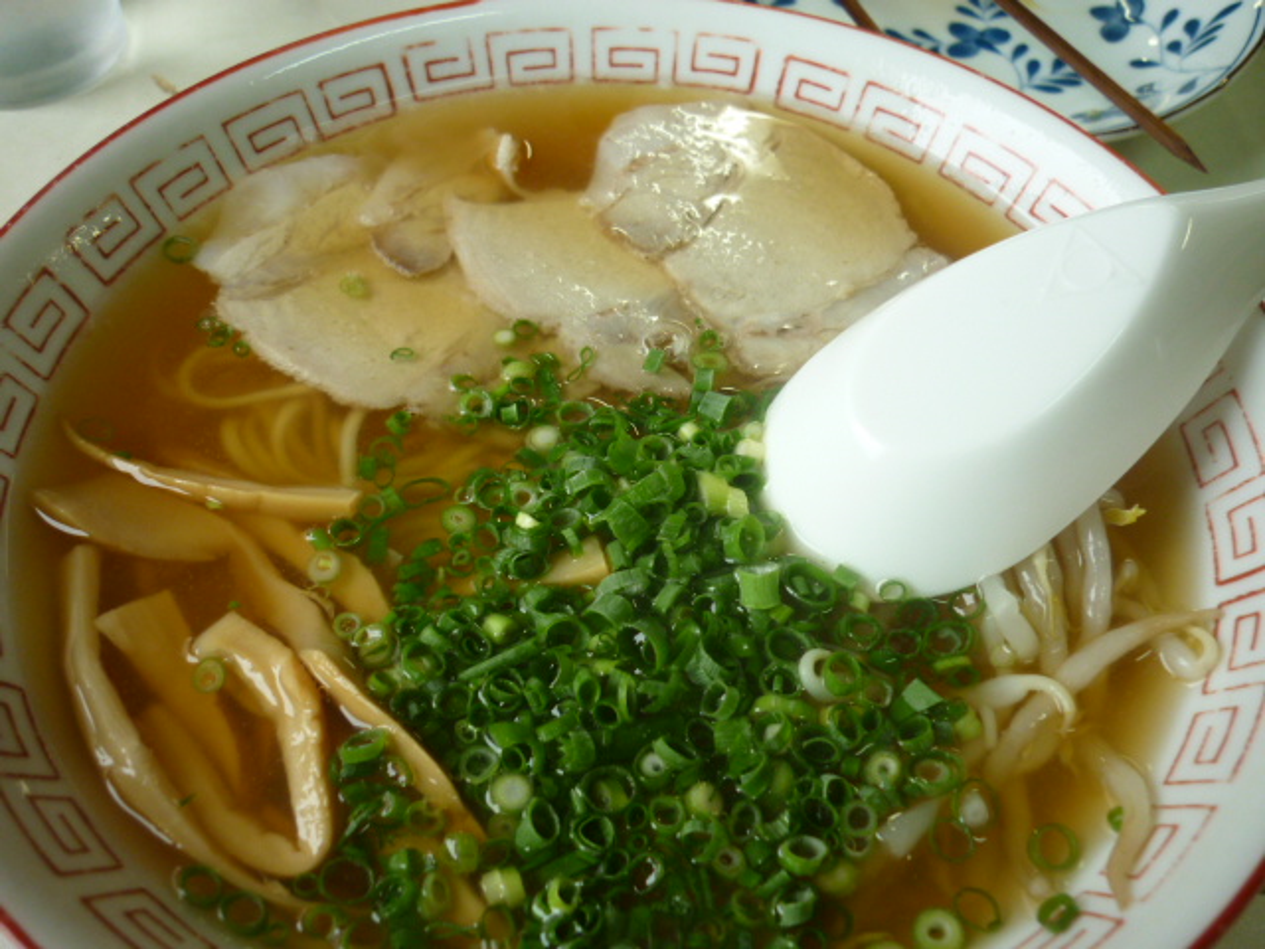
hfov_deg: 55.4
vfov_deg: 42.9
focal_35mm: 33
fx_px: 1206
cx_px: 632
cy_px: 474
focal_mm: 5.5
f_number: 2.8
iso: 160
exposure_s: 1/30
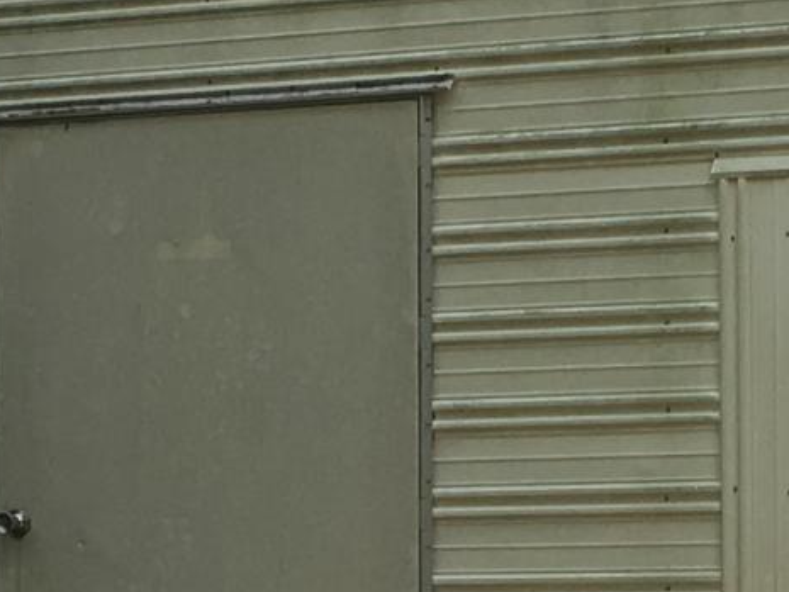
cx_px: 541
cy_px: 519
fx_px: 4263
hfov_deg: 10.6
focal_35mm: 187
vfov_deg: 7.9
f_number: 2.2
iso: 25
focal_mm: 4.15
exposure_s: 1/651
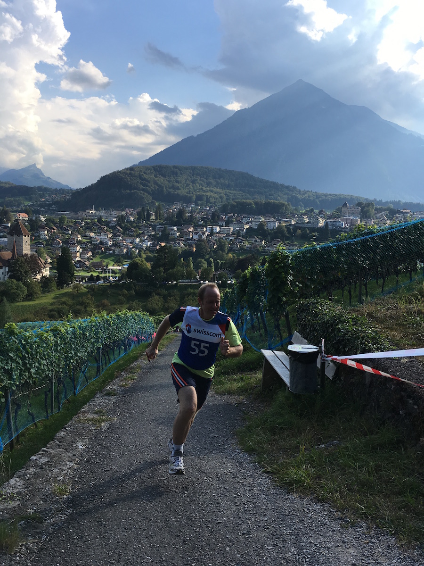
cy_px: 283
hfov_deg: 48.2
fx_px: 474
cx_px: 212
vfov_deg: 61.7
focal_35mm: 29
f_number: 2.2
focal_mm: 4.15
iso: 25
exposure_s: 1/1115
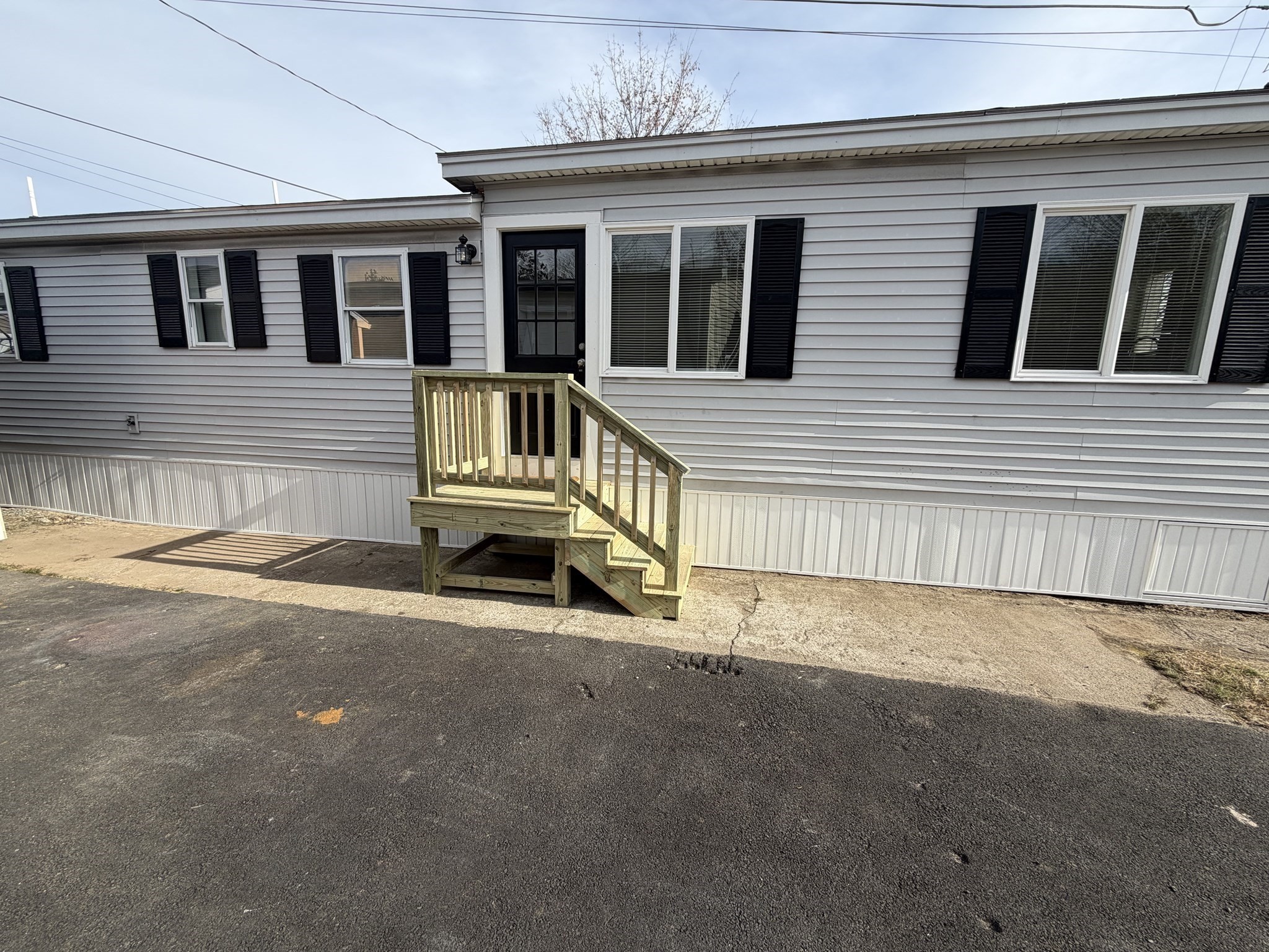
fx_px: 513
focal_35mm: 14
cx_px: 634
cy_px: 476
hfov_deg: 102.1
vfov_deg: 85.7
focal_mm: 2.22
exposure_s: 1/770
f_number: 2.2
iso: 25
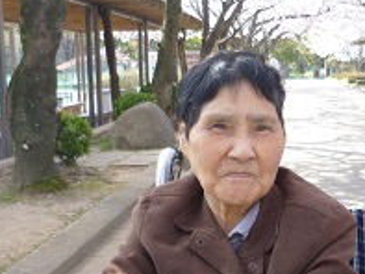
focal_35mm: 65
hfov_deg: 29.7
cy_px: 224
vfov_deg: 22.3
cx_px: 233
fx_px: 686
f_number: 3
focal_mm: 5.7
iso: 80
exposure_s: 1/160
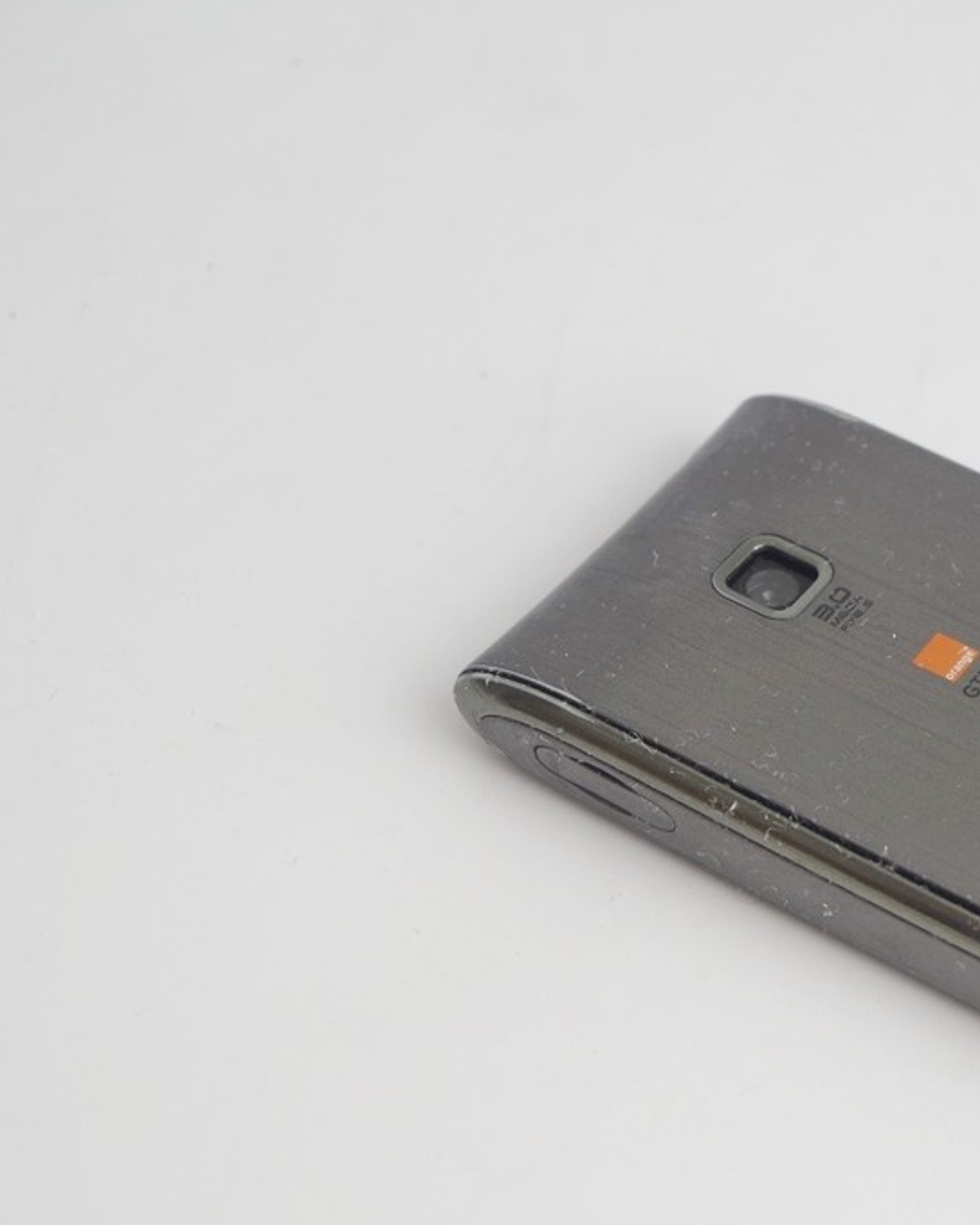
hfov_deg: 20.1
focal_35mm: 74
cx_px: 985
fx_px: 2683
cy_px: 744
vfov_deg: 25.7
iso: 200
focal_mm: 28.13
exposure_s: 1/60
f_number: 5
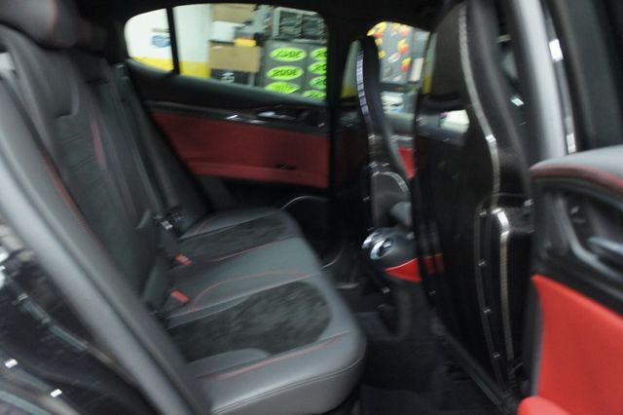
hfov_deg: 62.0
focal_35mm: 30
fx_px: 519
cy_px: 208
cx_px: 312
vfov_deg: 43.6
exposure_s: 1/13
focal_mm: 20
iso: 1600
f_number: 4
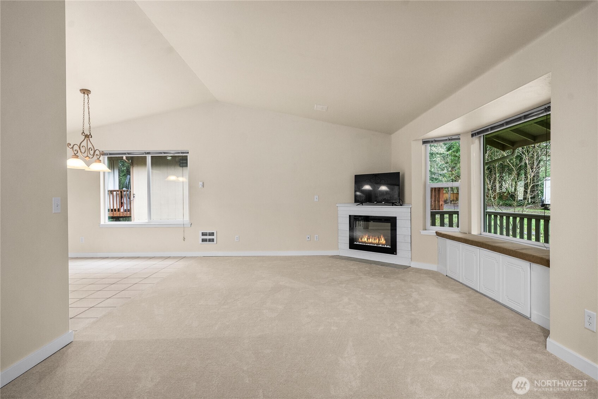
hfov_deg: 90.0
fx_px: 299
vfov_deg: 67.4
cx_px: 299
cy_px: 200
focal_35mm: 18
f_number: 7.1
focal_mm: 18
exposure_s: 1/60
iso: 250
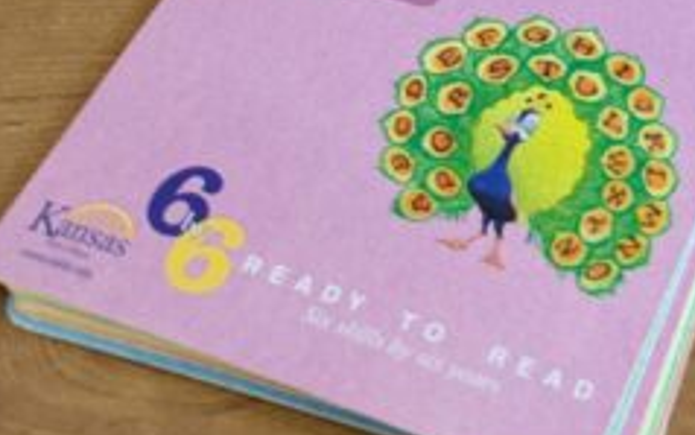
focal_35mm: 114
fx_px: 2160
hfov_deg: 18.0
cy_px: -647
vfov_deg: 9.9
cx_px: 622
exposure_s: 1/40
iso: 252
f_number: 1.89
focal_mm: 5.43
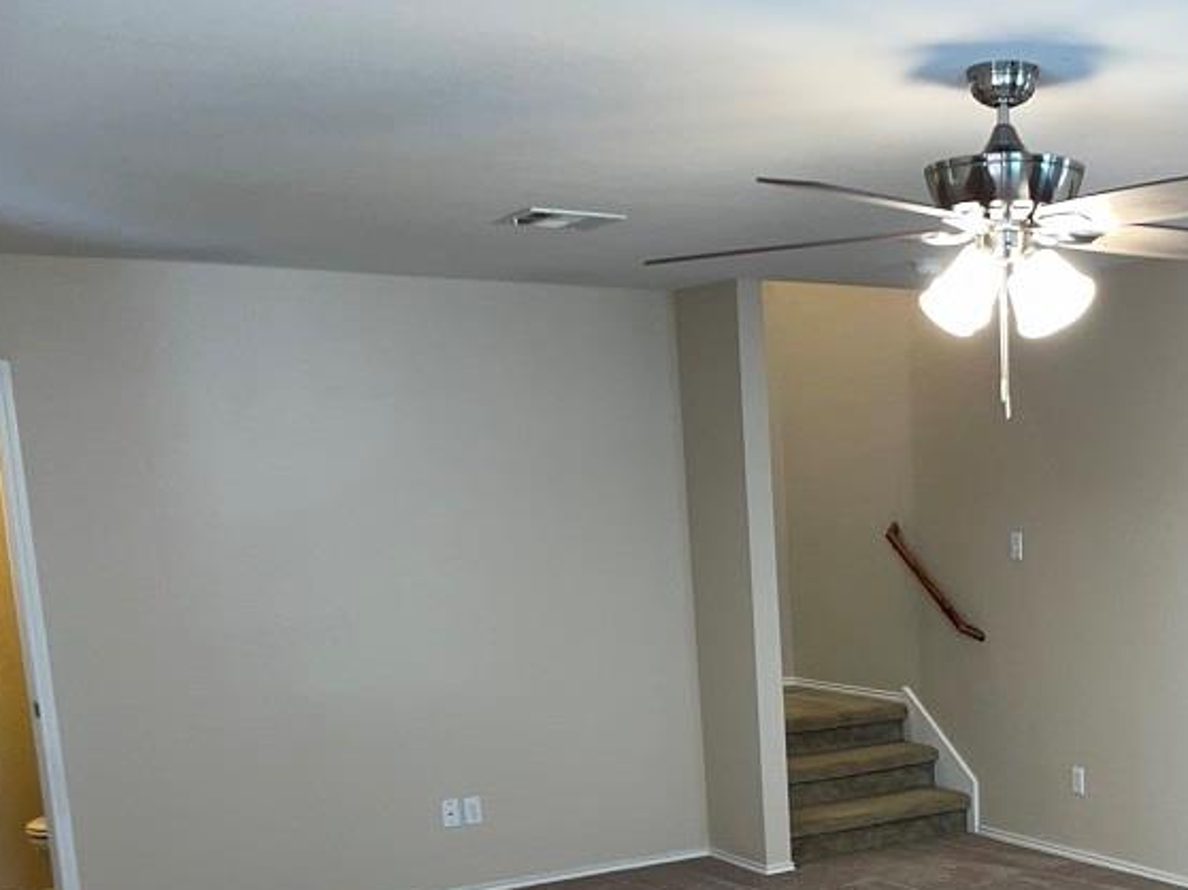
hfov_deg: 39.1
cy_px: 803
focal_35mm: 47
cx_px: 922
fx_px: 1612
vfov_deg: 29.6
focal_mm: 4.2
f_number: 1.6
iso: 50
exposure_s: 1/21
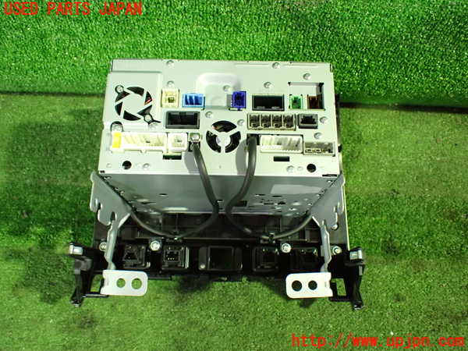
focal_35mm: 30
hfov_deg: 60.0
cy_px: 176
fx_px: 406
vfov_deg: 46.8
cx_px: 234
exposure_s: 1/30
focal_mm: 5.4
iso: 800
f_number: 2.3
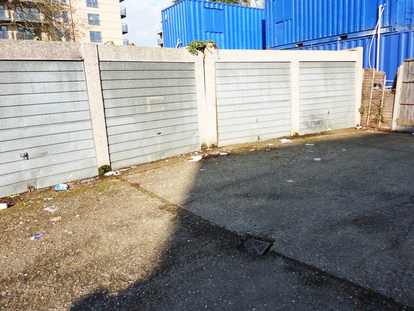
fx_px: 299
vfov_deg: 54.9
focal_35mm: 25
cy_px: 156
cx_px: 207
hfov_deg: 69.4
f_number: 3.3
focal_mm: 4.1
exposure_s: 1/500
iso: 80
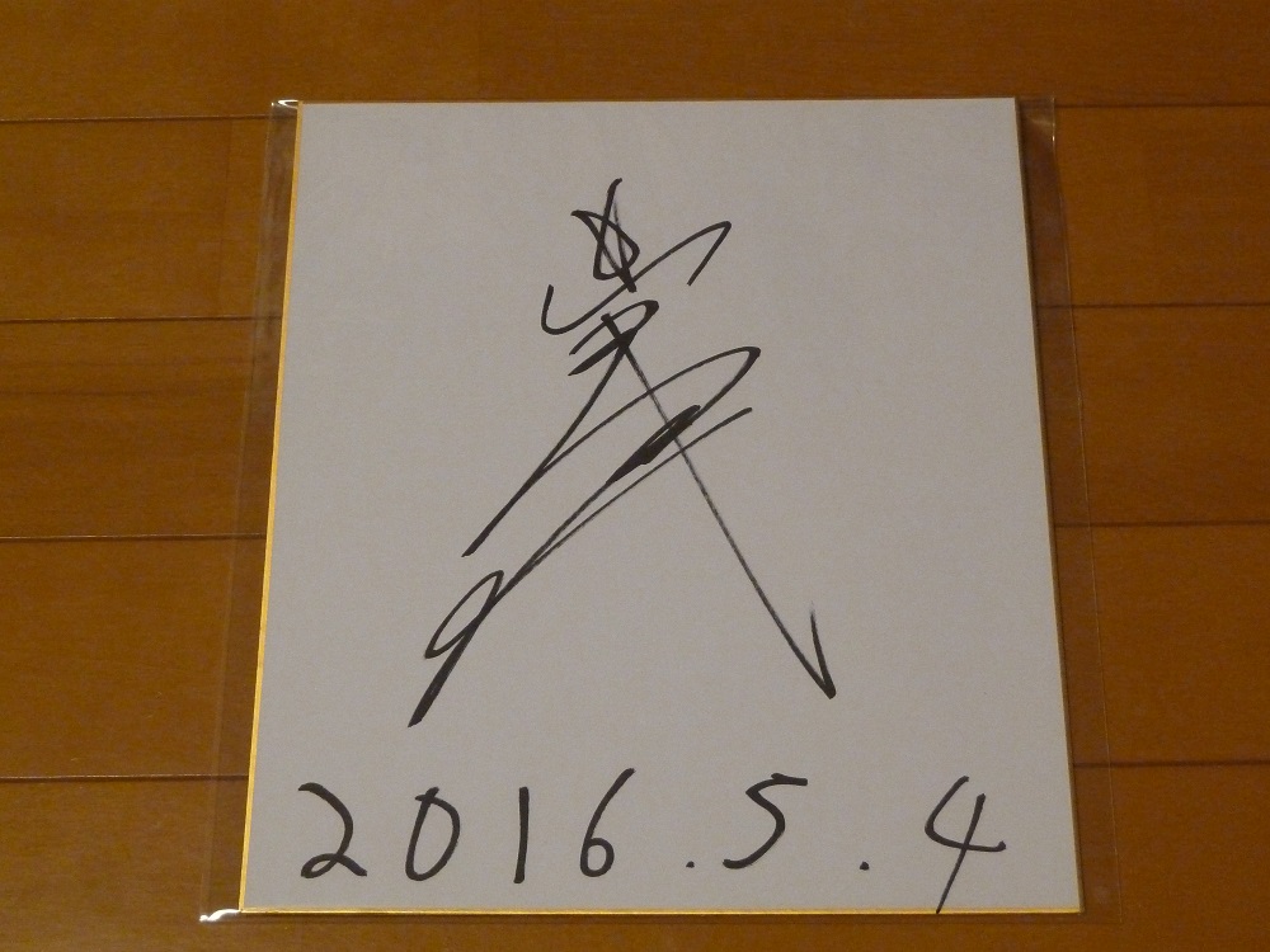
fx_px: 2018
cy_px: 476
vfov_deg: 26.6
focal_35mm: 55
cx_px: 635
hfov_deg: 34.9
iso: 800
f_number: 3.9
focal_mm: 9.1
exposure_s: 1/50
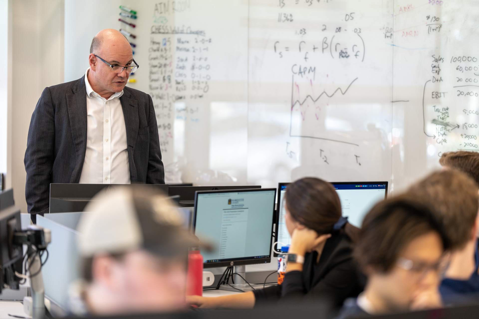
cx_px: 240
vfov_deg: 8.2
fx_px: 2235
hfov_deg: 12.2
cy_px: 160
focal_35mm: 168
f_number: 2.8
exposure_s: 1/125
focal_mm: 168
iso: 200
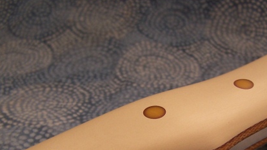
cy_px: 137
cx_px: 168
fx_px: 453
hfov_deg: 32.7
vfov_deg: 18.5
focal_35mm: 64
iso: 80
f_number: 2.8
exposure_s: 1/750
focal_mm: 6.3
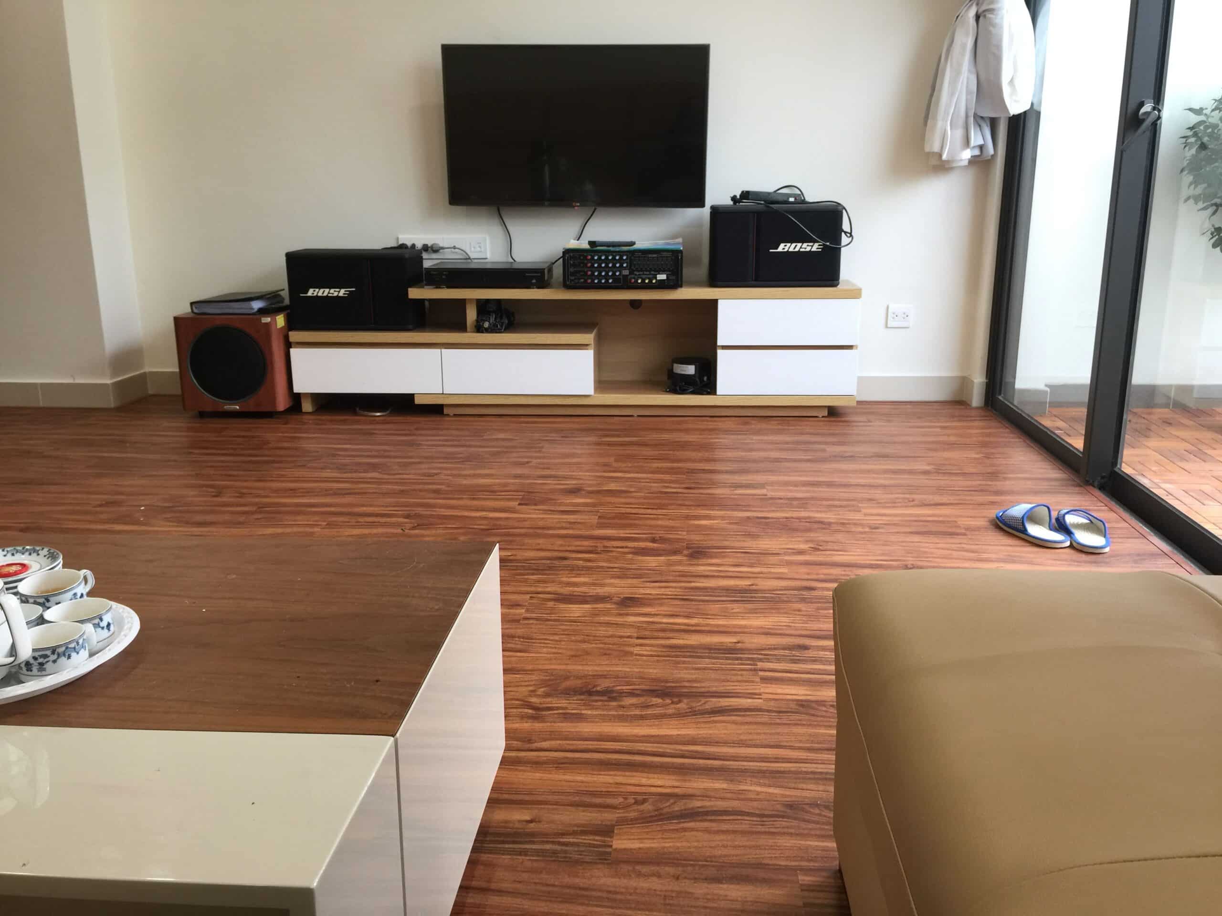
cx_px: 611
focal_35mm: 29
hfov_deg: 61.7
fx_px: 1024
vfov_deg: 48.2
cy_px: 458
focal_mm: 4.15
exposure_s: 1/33
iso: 40
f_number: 2.2
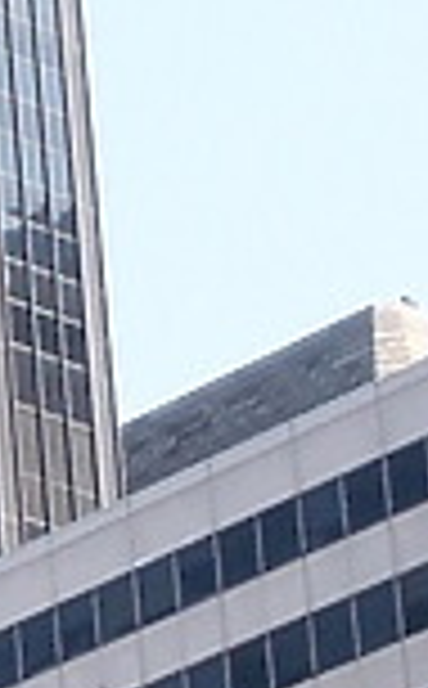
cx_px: -786
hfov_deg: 4.2
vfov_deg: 7.0
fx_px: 5625
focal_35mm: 300
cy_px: 796
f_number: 8
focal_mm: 10.04
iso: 64
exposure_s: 1/90
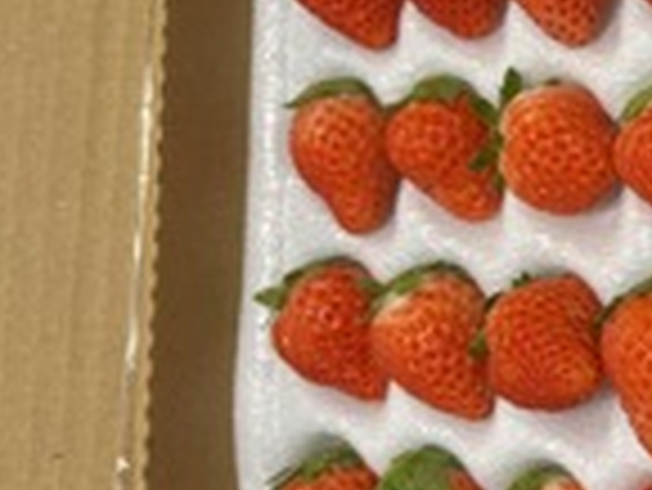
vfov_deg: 16.9
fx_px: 1621
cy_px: 45
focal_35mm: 86
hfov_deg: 19.8
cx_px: 969
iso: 125
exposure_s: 1/100
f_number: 1.6
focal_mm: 5.96
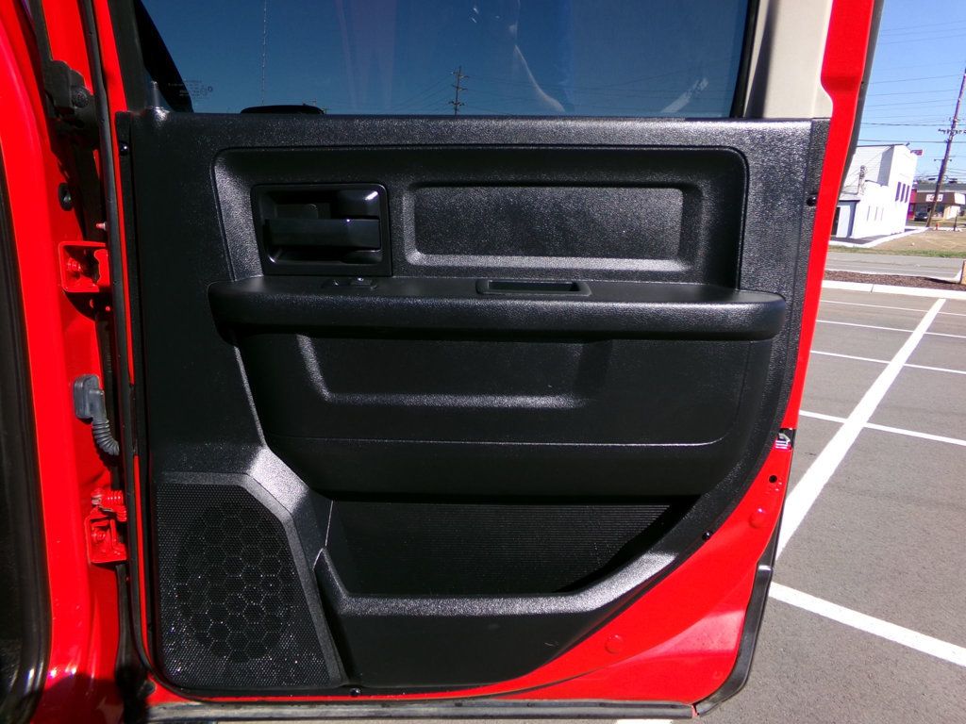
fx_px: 670
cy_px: 362
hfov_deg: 71.6
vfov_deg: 56.8
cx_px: 483
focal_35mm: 24
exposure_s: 1/500
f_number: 3.7
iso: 100
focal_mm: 4.3
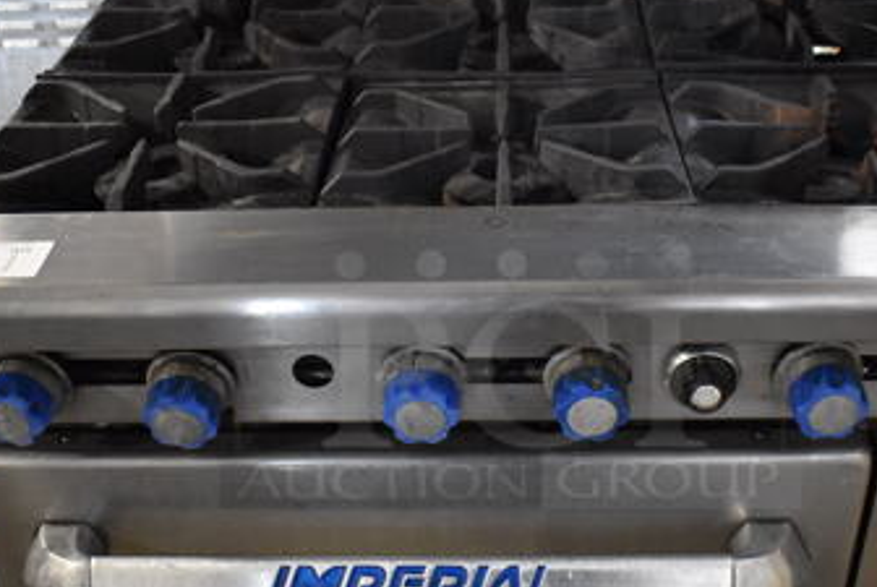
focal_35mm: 49
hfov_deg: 40.2
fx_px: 1195
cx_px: 512
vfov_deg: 27.5
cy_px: 370
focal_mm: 18
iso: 5000
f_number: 3.5
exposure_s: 1/125
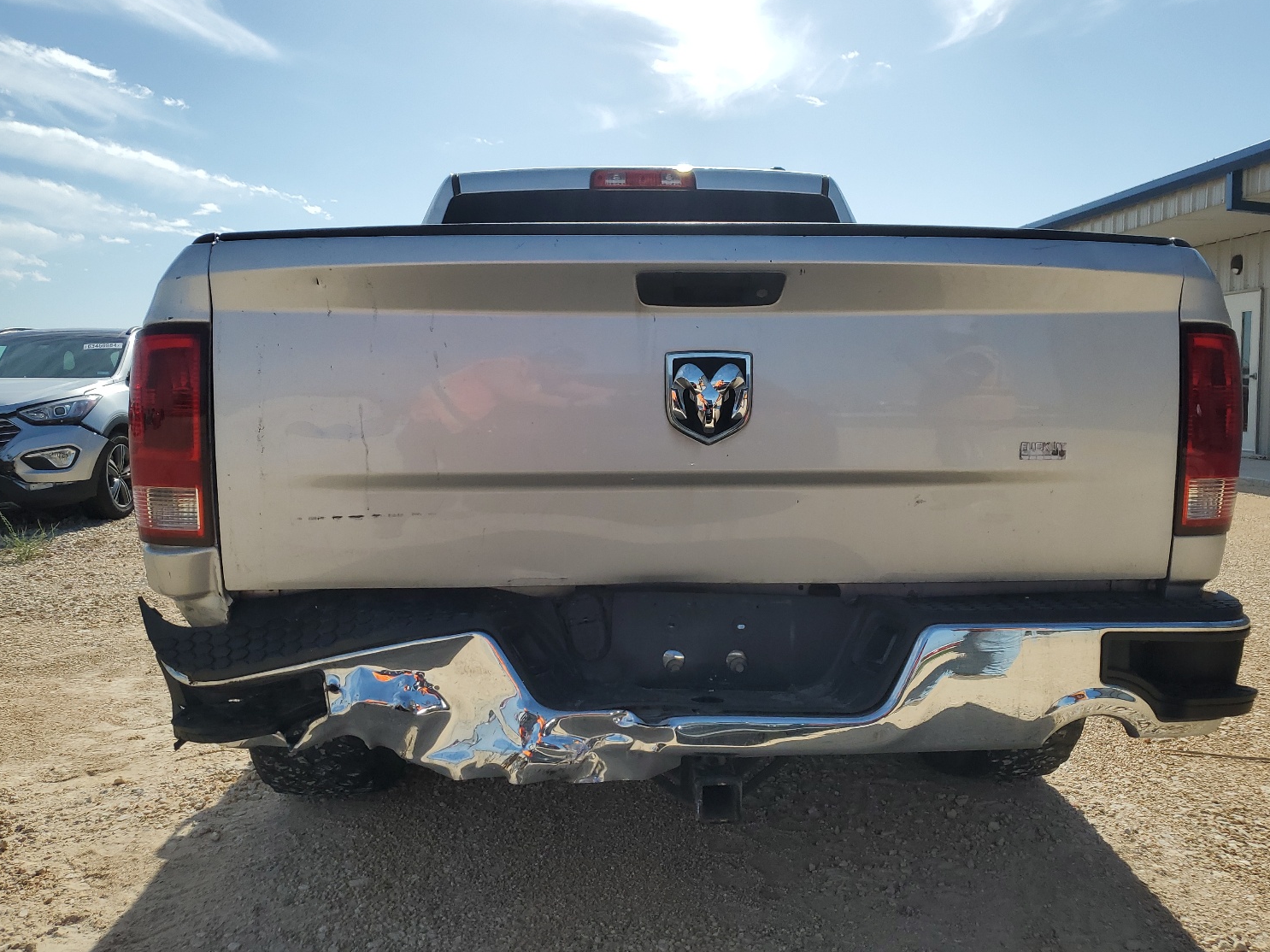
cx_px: 659
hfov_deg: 63.4
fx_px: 1027
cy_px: 459
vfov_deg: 49.7
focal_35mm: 28
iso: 50
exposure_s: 1/5000
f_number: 1.5
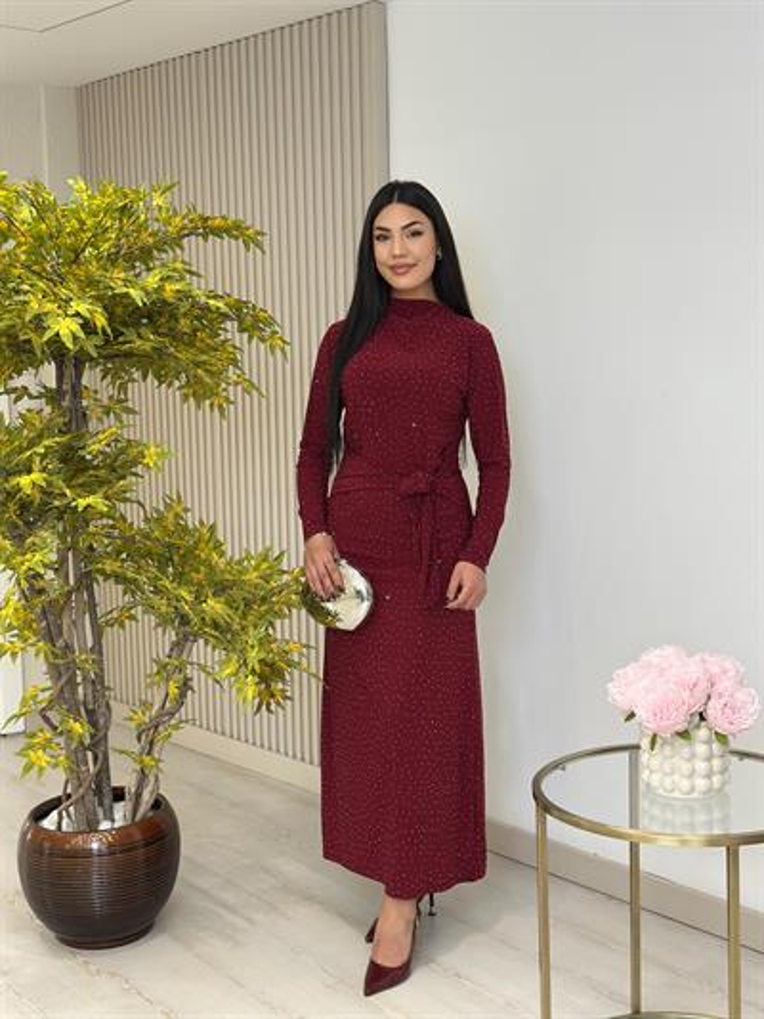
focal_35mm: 48
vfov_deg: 39.6
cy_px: 510
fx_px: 1412
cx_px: 382
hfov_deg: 30.3
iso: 80
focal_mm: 6.86
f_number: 1.78
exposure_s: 1/205
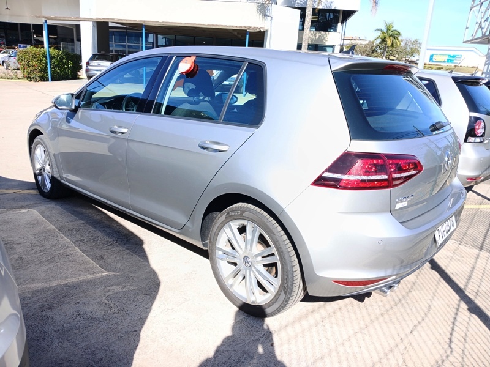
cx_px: 245
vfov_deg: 53.1
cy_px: 184
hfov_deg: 67.3
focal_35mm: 26
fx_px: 368
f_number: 1.8
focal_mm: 3.98
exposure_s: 1/132
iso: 20
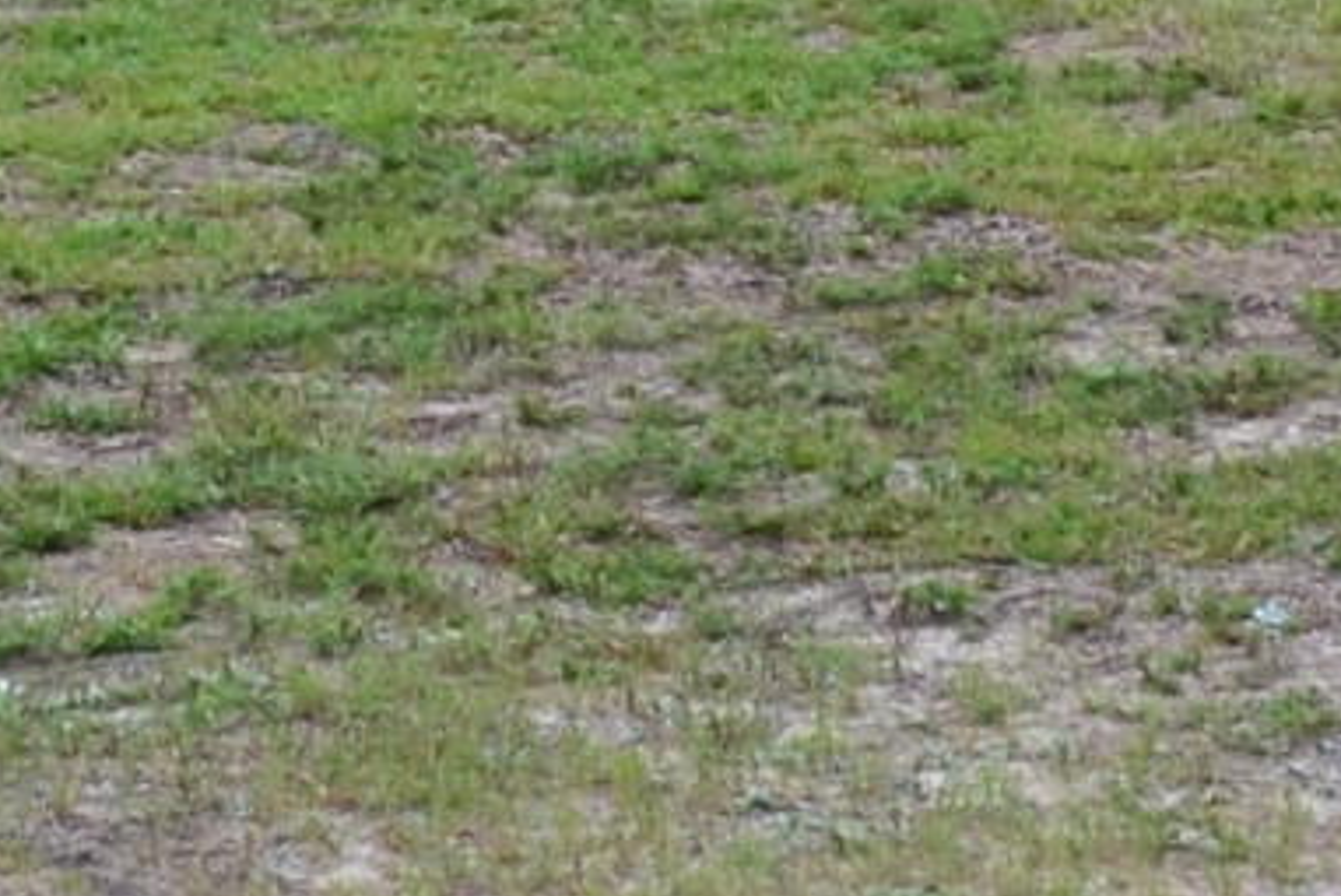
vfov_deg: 5.2
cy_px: -1128
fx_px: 9651
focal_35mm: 259
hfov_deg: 7.9
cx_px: 235
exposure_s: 1/160
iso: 400
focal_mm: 22
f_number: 9
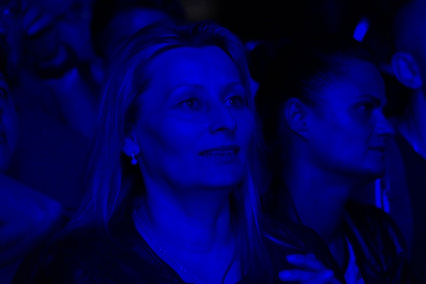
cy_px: 142
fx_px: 2307
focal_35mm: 195
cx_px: 213
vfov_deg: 7.0
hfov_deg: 10.6
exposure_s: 1/100
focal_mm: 130
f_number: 4.5
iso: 3200
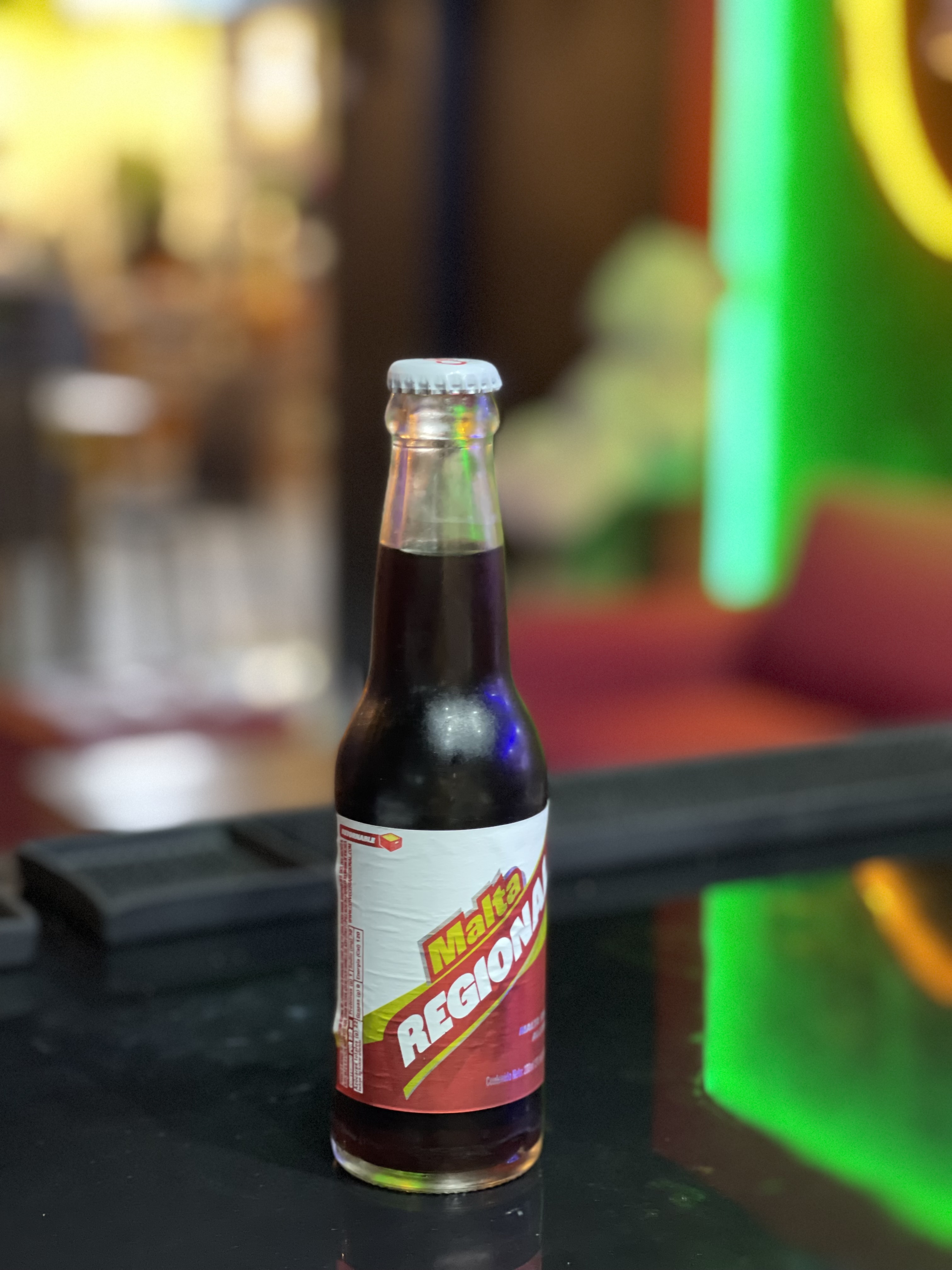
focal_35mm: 64
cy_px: 635
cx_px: 476
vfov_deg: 30.3
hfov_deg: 22.9
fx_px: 2347
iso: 500
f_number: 2.2
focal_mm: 7.5
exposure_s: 1/24
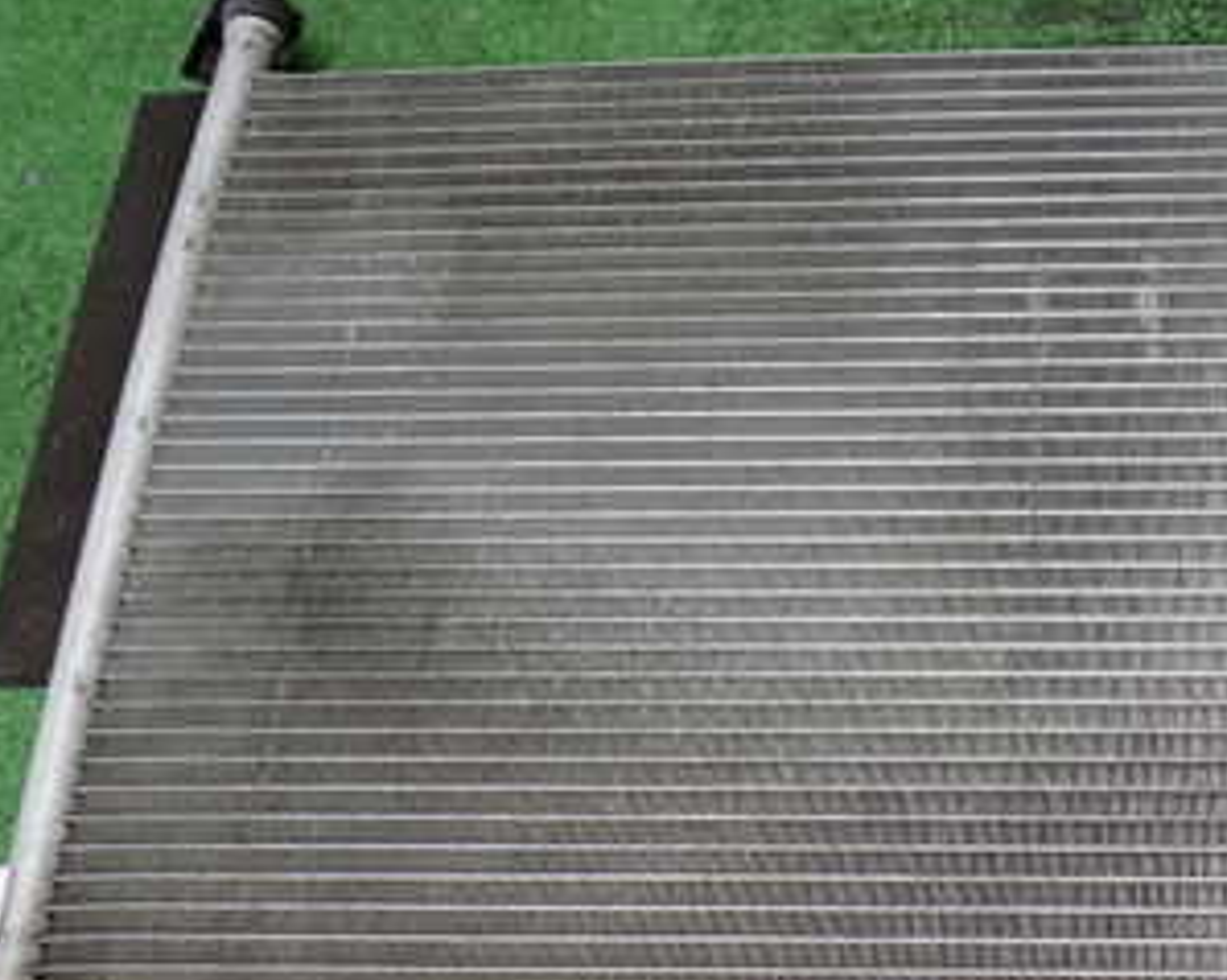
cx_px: 1058
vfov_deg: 25.8
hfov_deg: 30.8
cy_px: 486
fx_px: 2141
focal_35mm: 59
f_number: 2.3
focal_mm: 5.4
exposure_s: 1/30
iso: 200
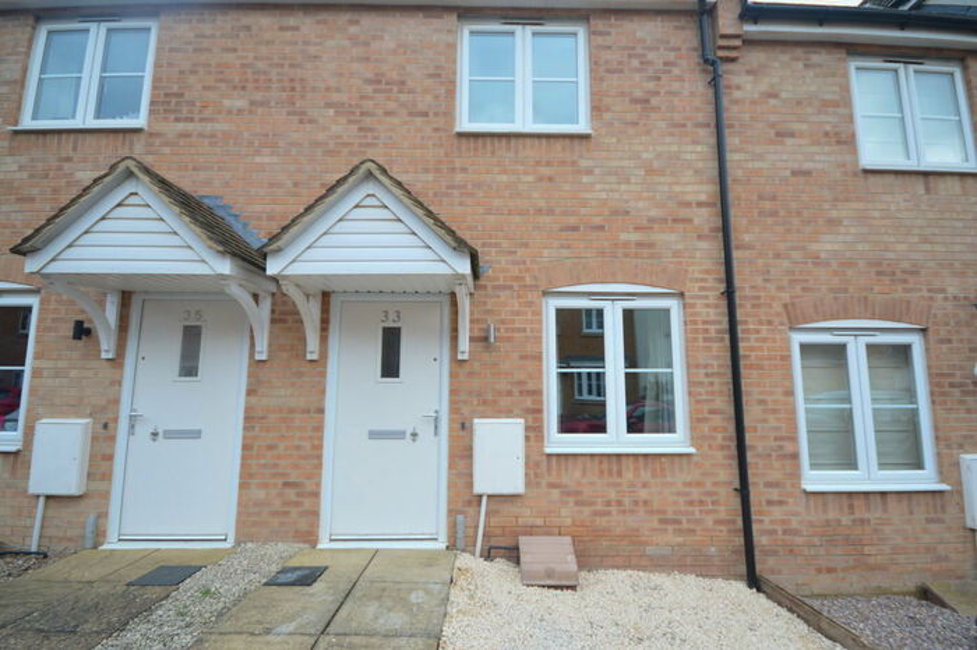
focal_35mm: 15
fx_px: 407
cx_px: 488
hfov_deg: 100.4
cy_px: 325
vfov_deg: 77.3
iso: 400
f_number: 5
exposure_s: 1/100
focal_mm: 10
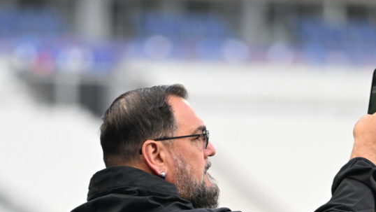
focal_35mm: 359
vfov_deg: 3.4
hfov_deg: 6.0
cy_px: 231
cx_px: 188
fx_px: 3580
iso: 1600
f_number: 2.8
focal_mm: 180
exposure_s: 1/2000
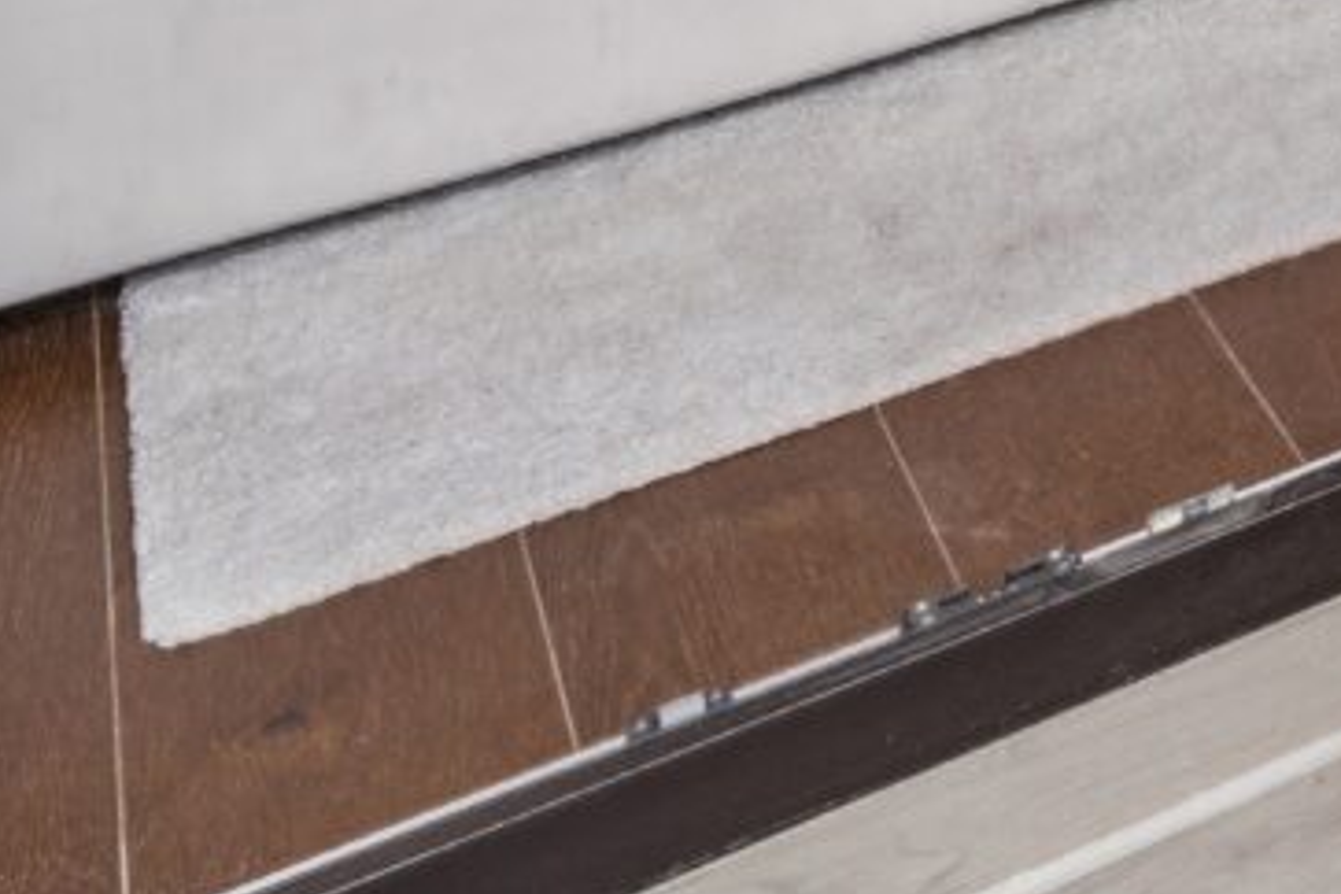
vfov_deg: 11.8
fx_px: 2943
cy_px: -1598
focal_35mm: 79
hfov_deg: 16.2
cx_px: 2985
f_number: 8
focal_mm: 14
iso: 100
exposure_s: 1/50
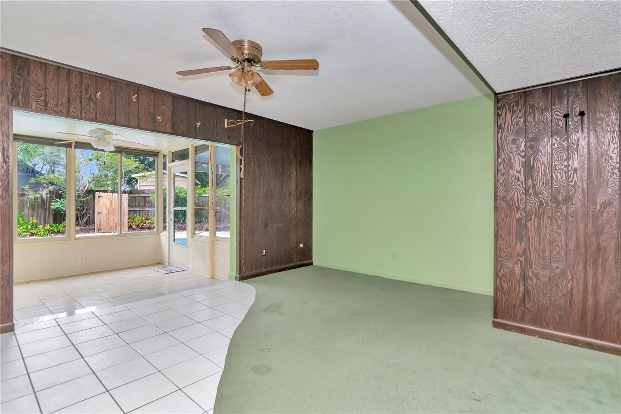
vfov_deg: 72.0
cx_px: 310
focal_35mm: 16
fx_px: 285
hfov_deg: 95.0
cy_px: 207
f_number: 5.6
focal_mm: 11
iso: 1250
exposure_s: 1/160
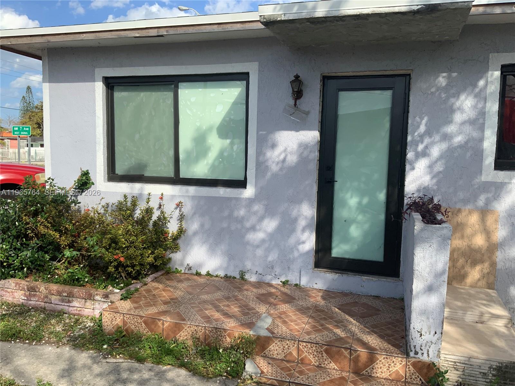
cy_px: 193
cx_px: 258
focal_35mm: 29
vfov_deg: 48.2
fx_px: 431
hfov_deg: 61.7
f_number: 1.8
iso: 16
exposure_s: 1/1534
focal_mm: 3
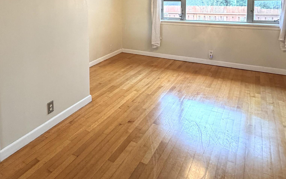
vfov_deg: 38.8
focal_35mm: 30
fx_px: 234
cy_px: 16
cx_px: 69
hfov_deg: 59.3
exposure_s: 1/120
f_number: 2.2
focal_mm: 2.22
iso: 320
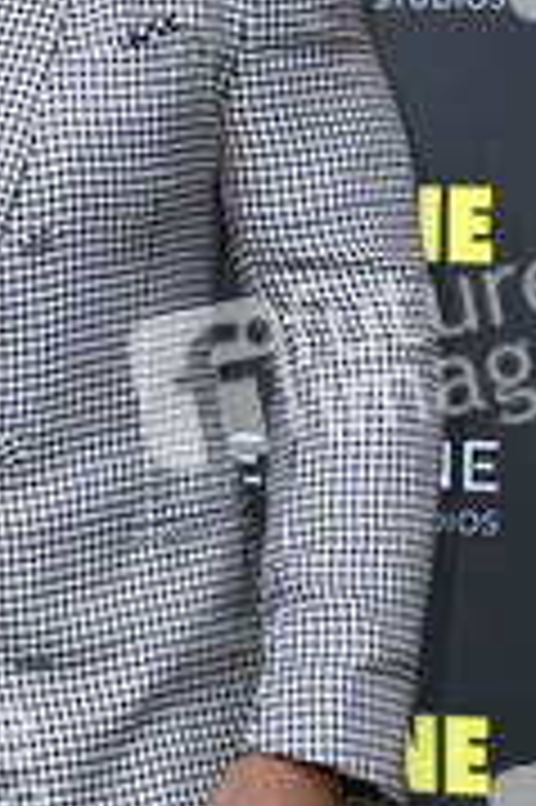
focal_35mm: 301
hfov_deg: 4.5
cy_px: 140
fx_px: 6735
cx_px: -50
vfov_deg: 6.8
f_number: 5.6
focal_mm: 135
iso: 1000
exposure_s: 1/250
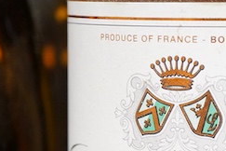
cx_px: 188
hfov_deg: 12.2
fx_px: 1048
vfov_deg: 8.2
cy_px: 170
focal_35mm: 167
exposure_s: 1/125
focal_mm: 30
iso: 1250
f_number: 5.6
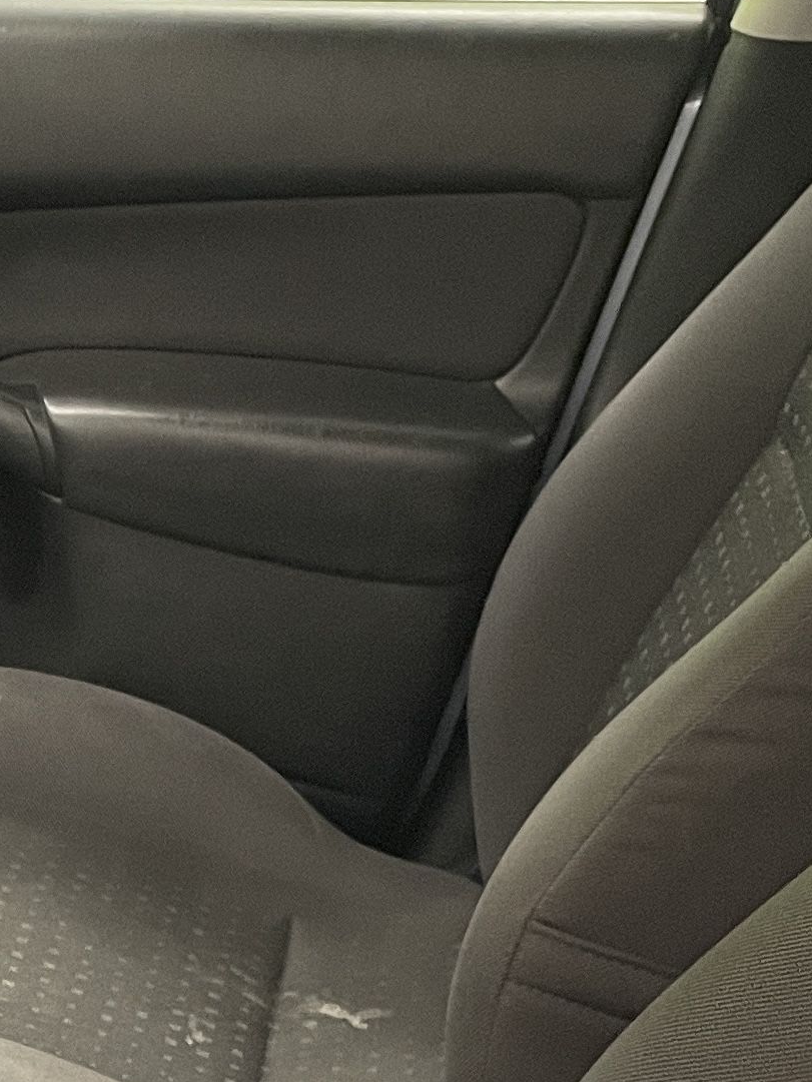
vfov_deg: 19.7
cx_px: -371
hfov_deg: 14.3
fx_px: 3033
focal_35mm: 97
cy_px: 1035
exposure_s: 1/50
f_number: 1.6
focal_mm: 4.2
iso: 160
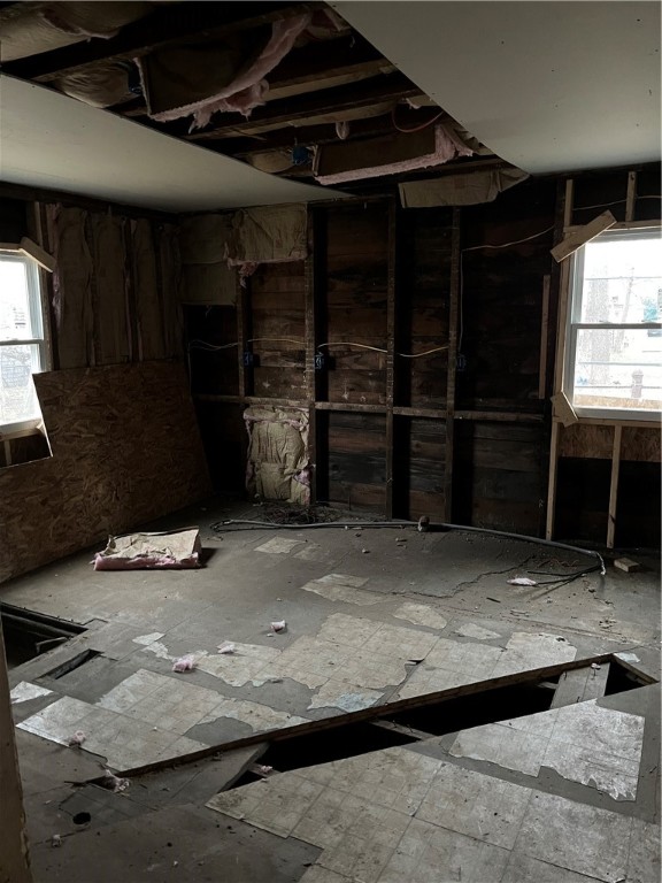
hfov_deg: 53.1
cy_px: 442
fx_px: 663
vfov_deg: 67.3
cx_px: 331
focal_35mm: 26
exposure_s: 1/30
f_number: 1.6
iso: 1000
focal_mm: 5.1
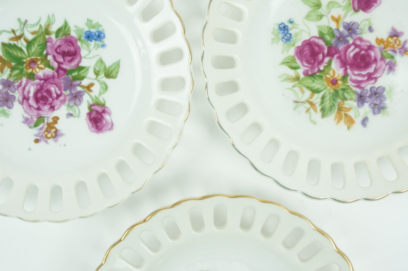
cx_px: 175
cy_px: 132
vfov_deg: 24.7
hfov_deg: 36.5
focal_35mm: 55
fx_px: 618
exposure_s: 1/60
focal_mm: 31
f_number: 8
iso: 800
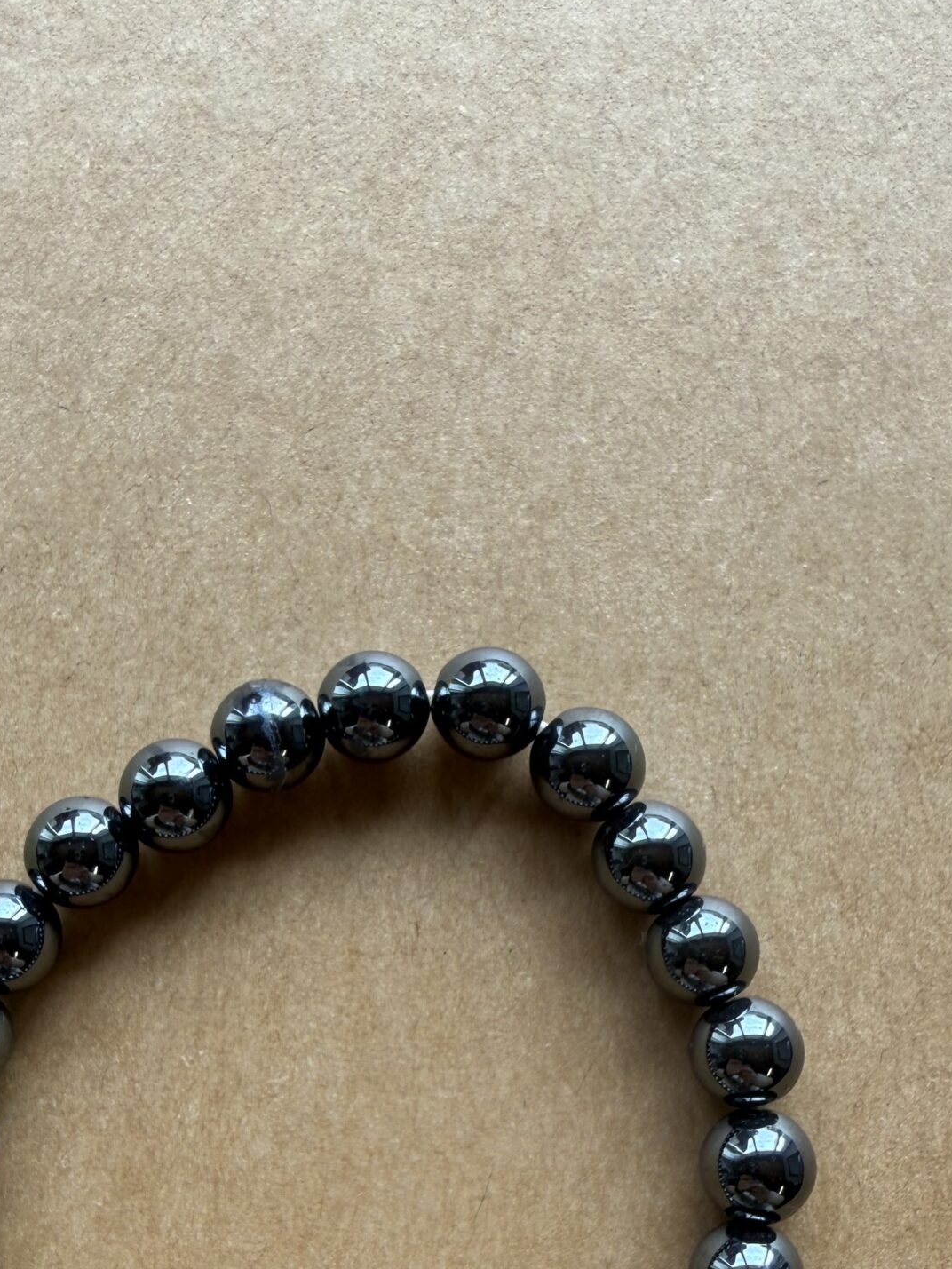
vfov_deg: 41.0
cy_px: 1098
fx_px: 1577
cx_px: 393
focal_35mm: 43
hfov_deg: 33.5
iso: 40
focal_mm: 2.22
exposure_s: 1/99
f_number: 2.2
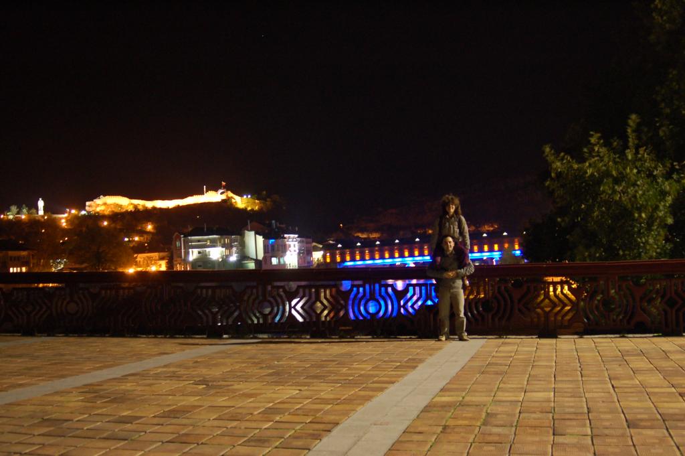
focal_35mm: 42
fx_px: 799
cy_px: 228
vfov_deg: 31.8
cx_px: 342
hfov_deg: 46.4
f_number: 4
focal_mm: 28
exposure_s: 1
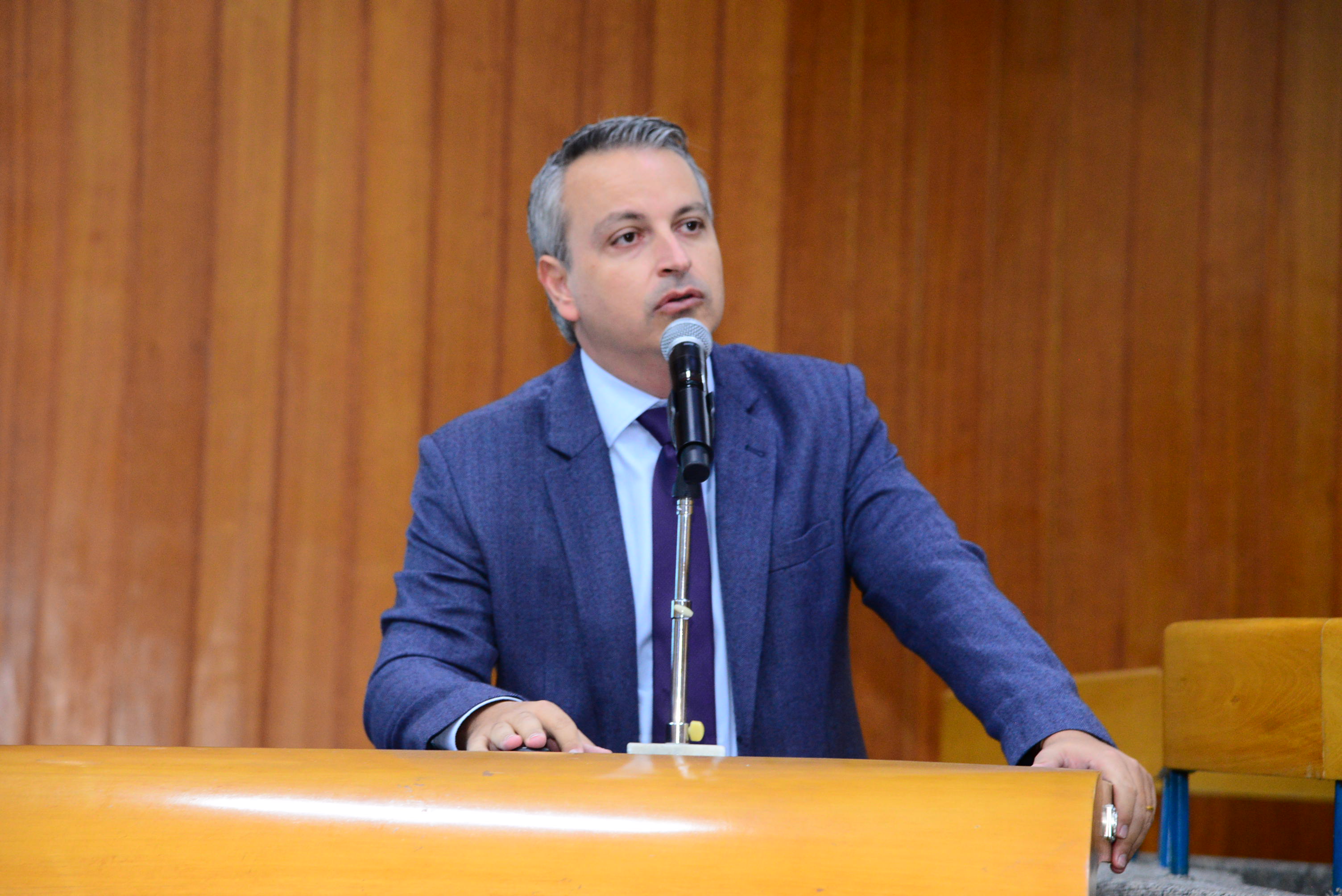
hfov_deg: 17.1
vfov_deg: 11.4
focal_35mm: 120
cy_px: 448
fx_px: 4475
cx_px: 671
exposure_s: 1/60
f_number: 5
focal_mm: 120
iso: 2500
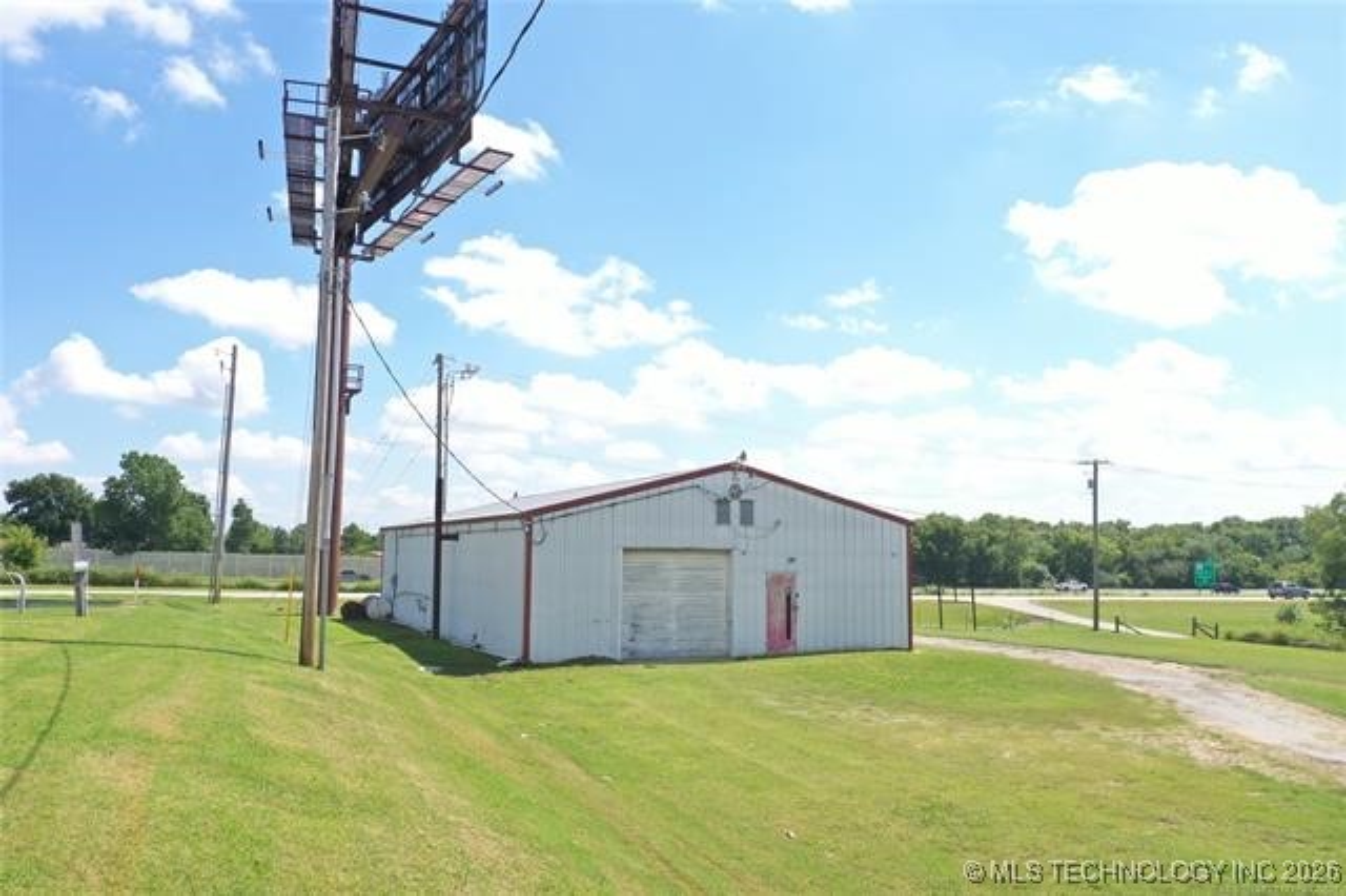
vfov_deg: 46.4
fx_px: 1046
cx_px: 673
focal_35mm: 28
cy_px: 448
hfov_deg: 65.5
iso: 100
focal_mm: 10.26
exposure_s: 1/320
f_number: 5.6
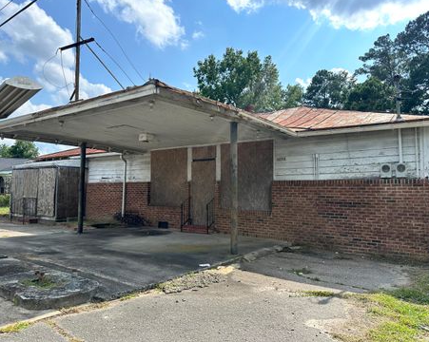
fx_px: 330
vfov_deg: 54.9
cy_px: 172
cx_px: 205
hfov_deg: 66.0
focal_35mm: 26
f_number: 1.78
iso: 80
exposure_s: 1/1845
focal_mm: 6.86
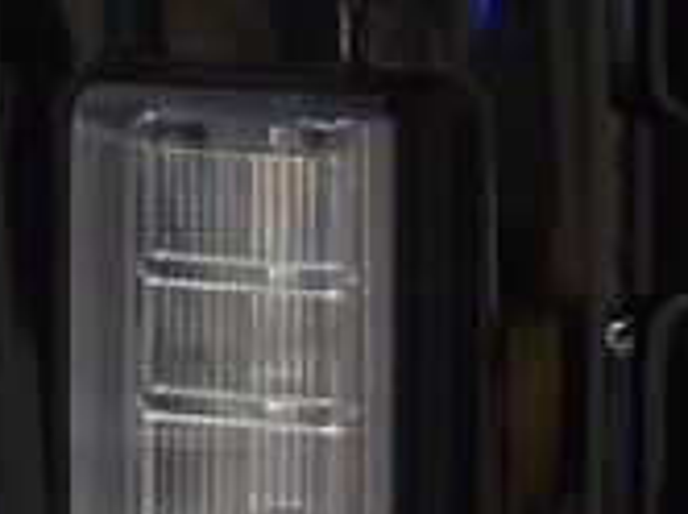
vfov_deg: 3.8
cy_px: 251
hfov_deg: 5.1
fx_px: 7740
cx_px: -195
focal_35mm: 390
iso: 1600
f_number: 4.5
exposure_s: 1/125
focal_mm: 70
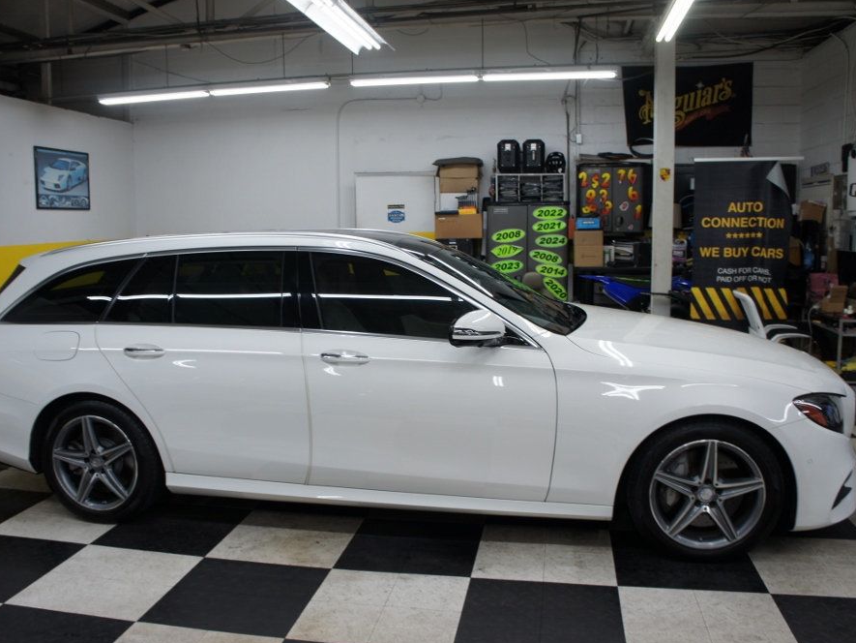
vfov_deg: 46.8
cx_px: 409
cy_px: 327
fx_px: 742
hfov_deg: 59.9
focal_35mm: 30
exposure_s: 1/40
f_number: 4
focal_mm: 18
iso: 200
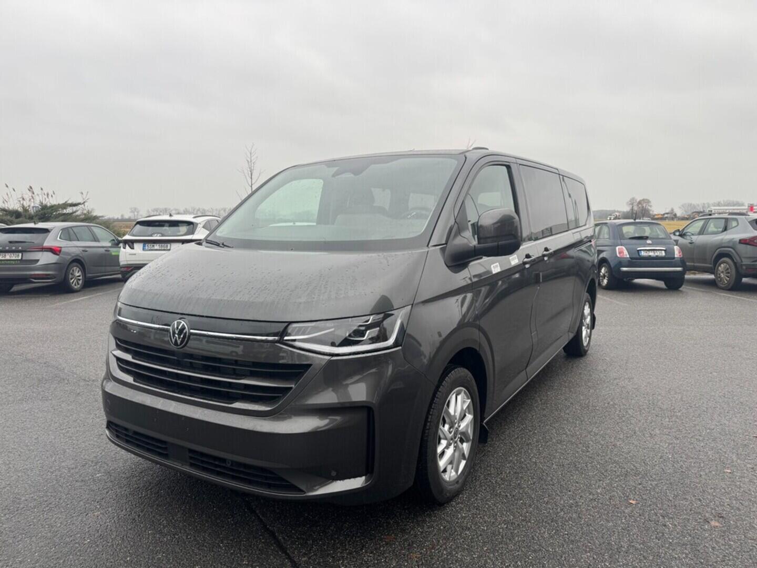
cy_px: 284
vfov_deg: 56.8
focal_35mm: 24
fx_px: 525
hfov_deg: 71.6
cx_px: 378
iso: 80
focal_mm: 6.76
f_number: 1.78
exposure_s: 1/279
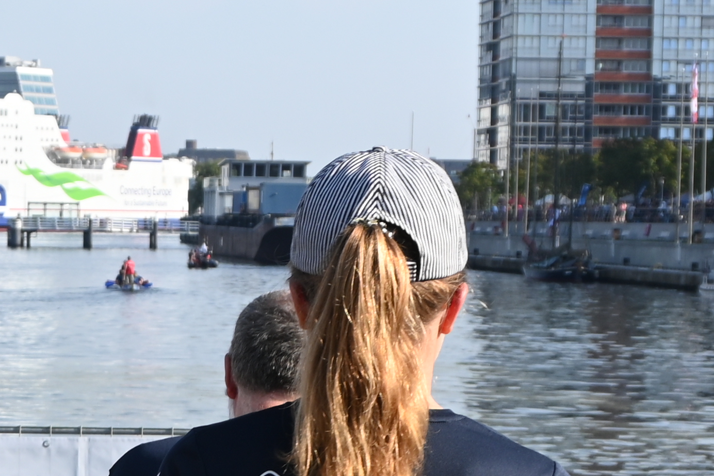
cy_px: 605
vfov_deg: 7.8
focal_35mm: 175
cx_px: -42
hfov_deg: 11.6
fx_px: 3471
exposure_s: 1/320
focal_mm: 29
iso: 100
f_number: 6.3
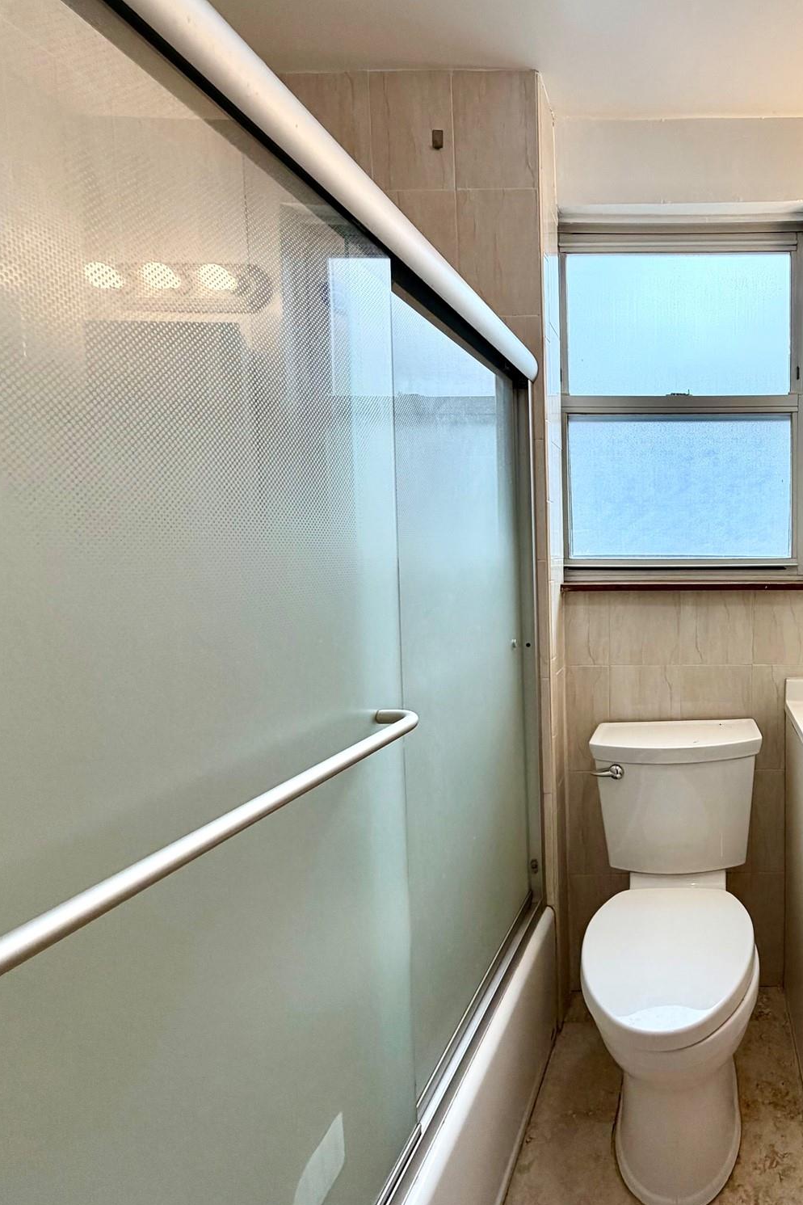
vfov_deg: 84.0
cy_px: 594
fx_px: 669
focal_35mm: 20
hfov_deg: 54.8
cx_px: 706
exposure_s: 1/141
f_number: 2.2
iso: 50
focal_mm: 2.22
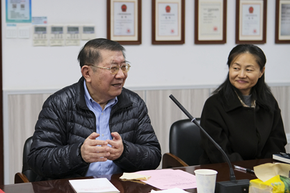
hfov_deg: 27.8
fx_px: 580
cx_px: 86
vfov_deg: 18.9
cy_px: 76
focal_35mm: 72
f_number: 1.8
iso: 320
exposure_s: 1/105
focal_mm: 33
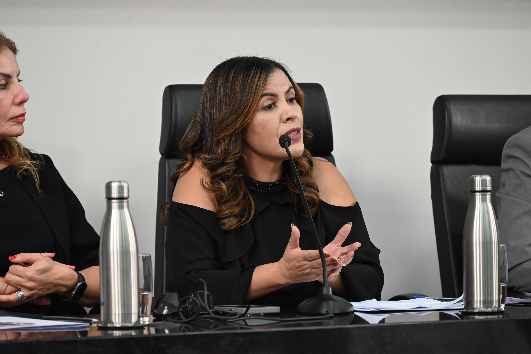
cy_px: 177
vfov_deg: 6.9
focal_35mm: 200
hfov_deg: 10.3
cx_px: 266
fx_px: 2951
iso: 3200
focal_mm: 200
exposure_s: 1/250
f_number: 6.3
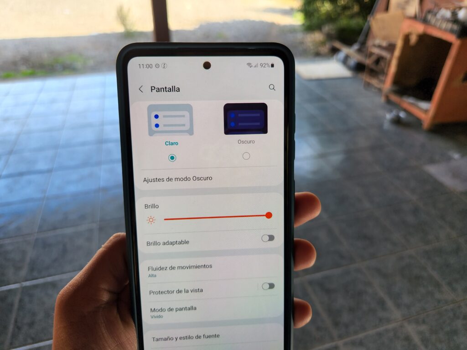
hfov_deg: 73.9
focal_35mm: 23
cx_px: 234
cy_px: 175
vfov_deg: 58.9
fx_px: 310
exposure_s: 1/180
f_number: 1.8
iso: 40
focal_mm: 5.4
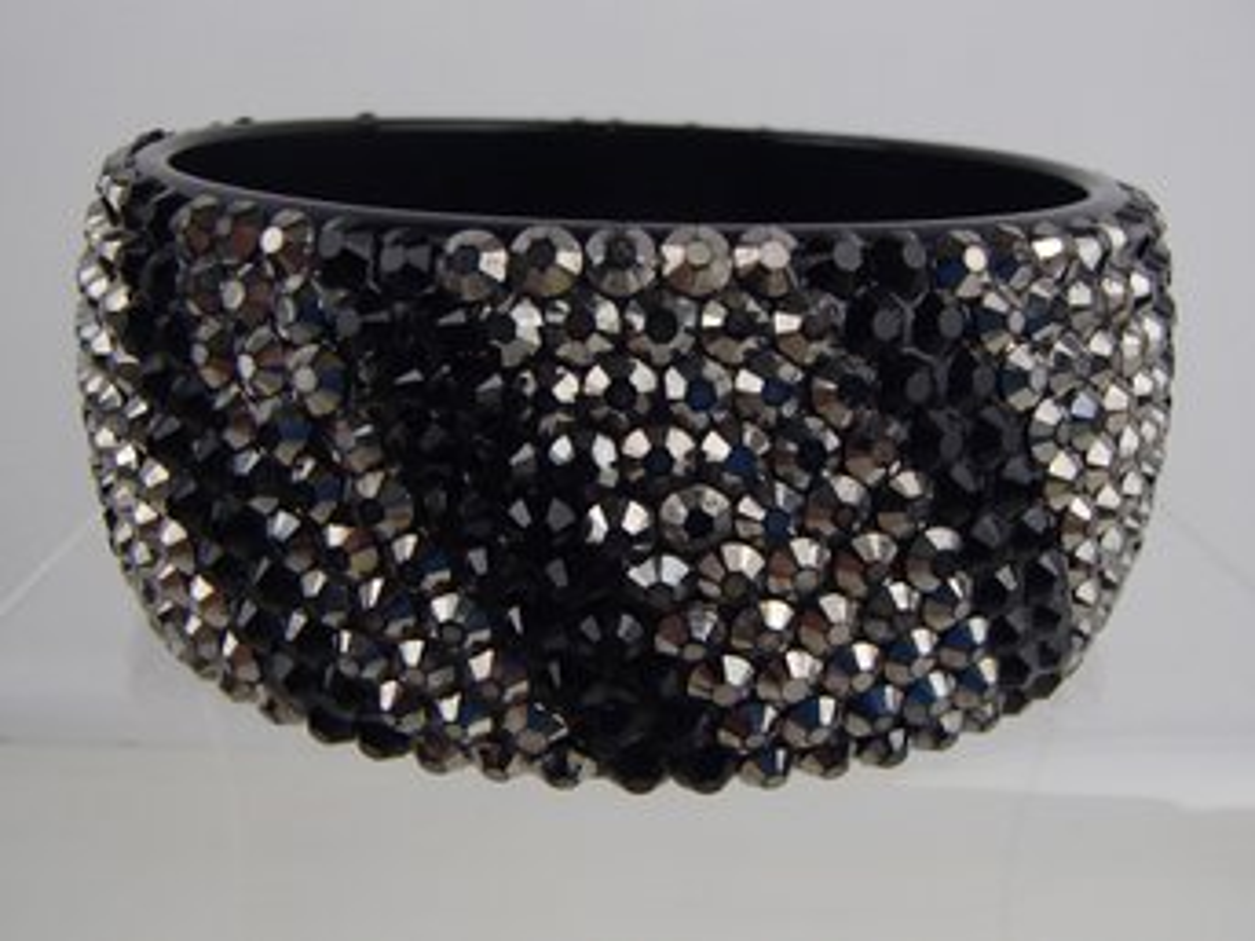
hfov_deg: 50.2
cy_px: 470
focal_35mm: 37
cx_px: 628
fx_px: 1341
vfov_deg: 38.6
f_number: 4.7
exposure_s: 1/160
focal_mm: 6.64
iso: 250
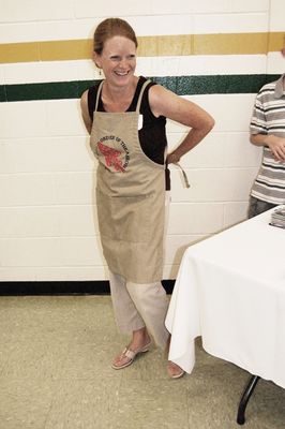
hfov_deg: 36.8
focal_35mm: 36
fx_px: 428
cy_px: 214
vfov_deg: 53.2
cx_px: 142
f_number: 5
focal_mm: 24
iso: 1600
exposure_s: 1/60
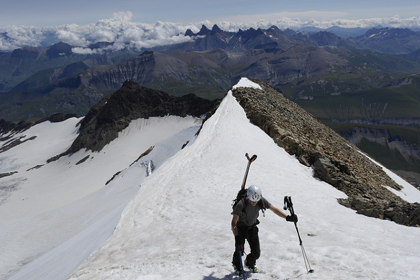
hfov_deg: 61.9
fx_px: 350
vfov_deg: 43.6
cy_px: 140
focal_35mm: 30
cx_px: 210
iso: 100
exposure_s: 1/500
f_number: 9
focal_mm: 20
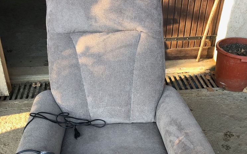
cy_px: 132
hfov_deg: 49.3
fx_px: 269
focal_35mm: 40
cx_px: 124
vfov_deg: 30.9
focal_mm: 4
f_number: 1.8
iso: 20
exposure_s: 1/30
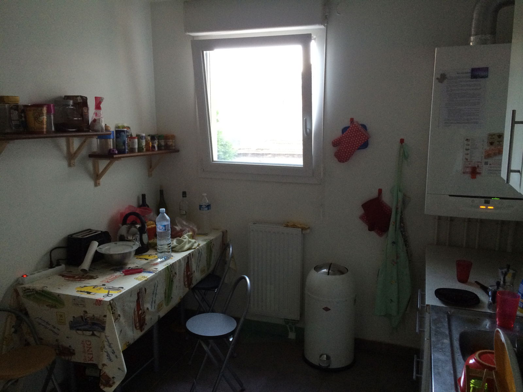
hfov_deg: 60.0
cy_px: 196
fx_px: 453
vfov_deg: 46.8
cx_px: 262
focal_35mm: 30
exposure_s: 1/30
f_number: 2.2
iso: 200
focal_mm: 4.12
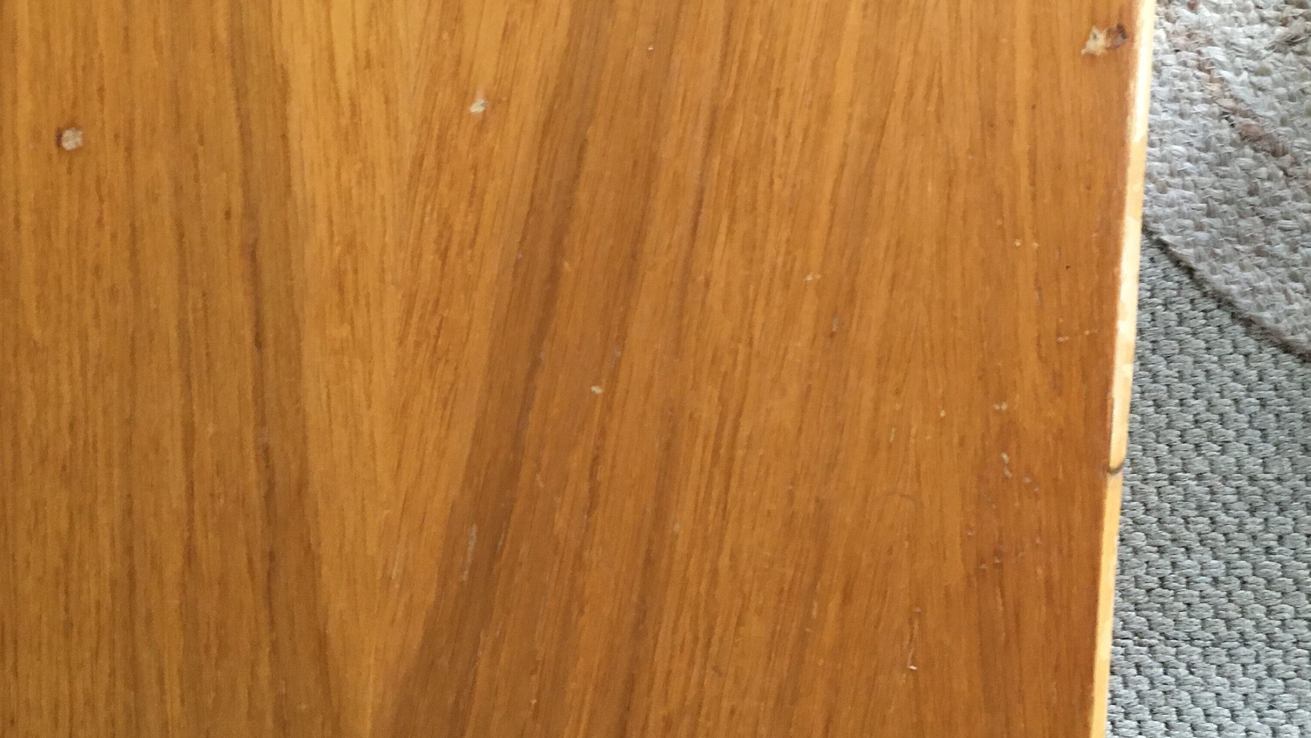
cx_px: 625
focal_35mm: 42
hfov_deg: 48.3
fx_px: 1460
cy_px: 335
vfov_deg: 28.3
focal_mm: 4.15
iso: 200
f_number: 2.2
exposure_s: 1/17
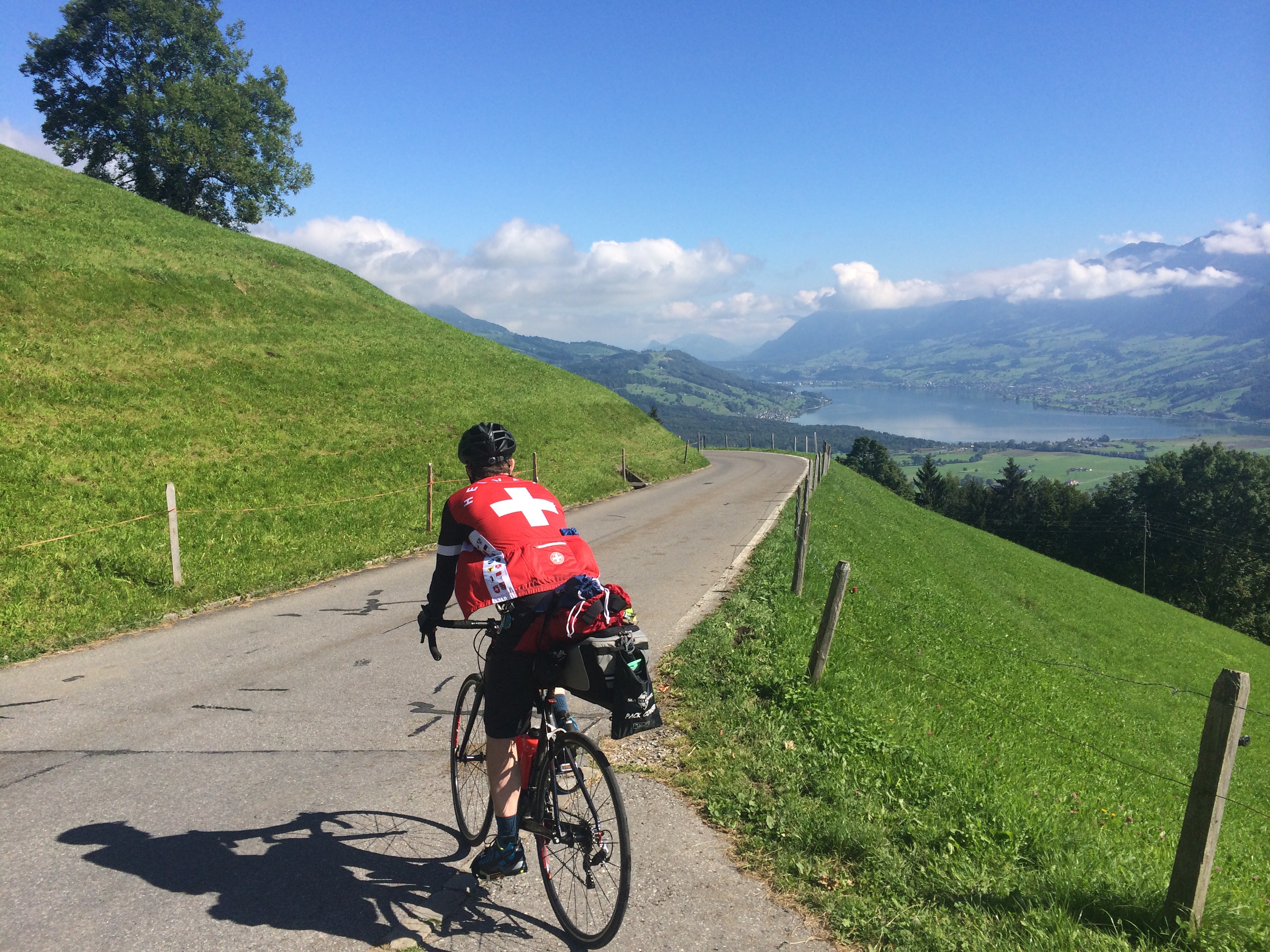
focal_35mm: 30
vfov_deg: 46.8
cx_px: 635
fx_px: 1101
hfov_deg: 60.0
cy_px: 476
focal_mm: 4.12
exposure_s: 1/2283
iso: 40
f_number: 2.2
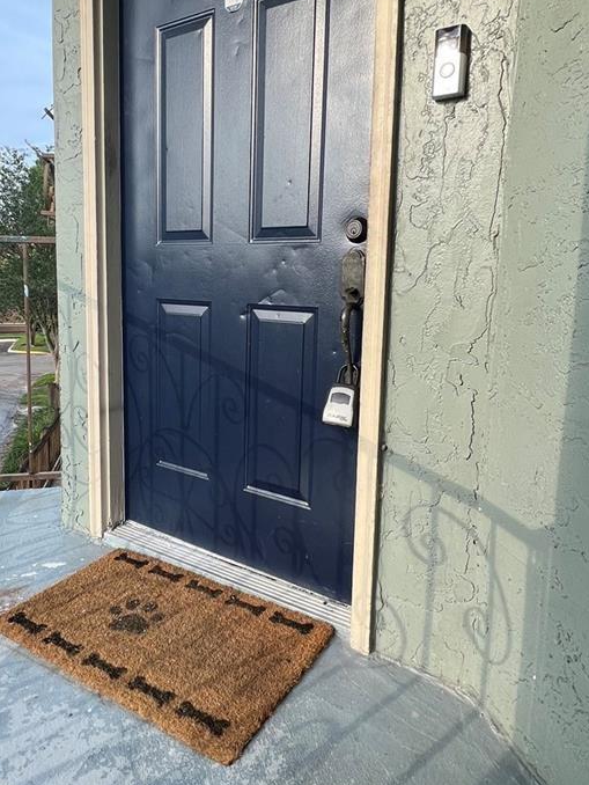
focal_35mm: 23
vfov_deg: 73.6
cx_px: 260
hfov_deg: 58.8
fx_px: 521
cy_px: 343
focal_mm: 1.57
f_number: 1.8
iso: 32
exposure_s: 1/337
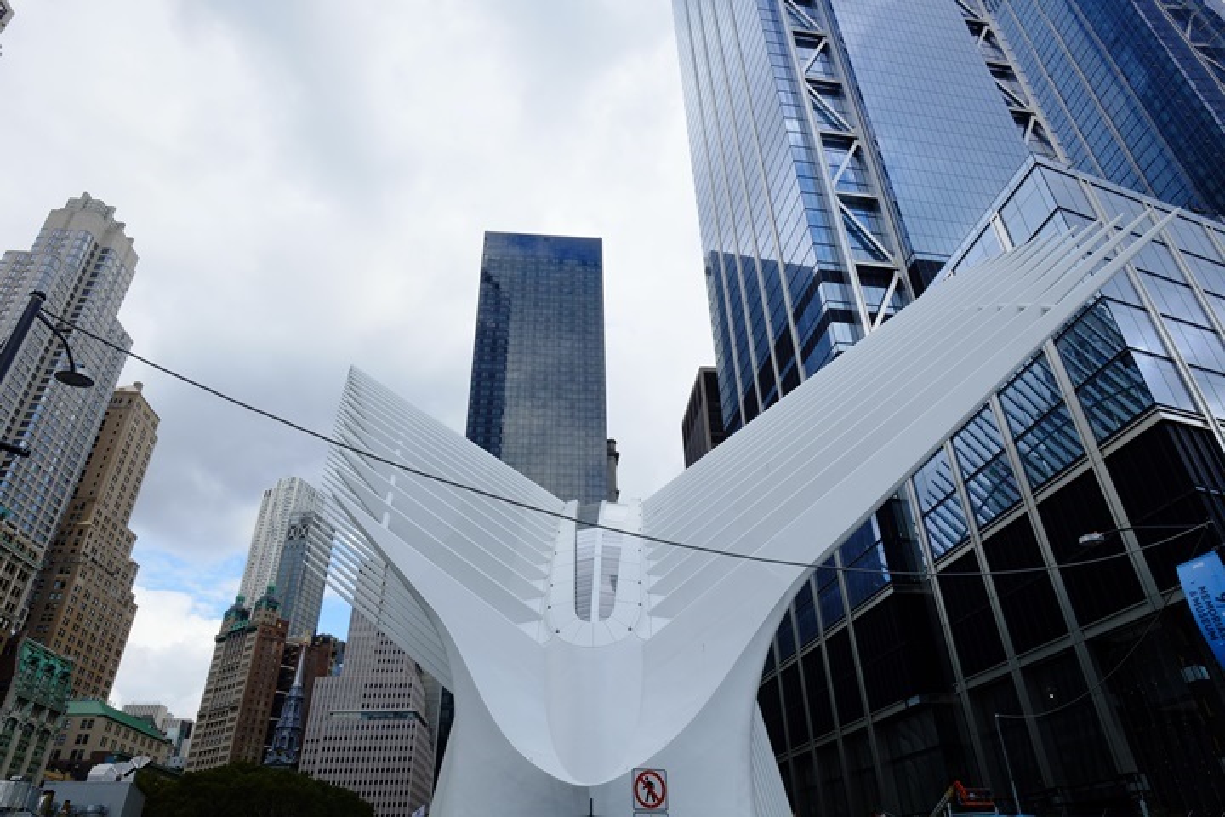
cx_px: 612
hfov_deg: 81.2
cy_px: 408
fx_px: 715
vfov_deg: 59.5
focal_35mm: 21
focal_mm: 14
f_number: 11
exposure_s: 1/420
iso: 800
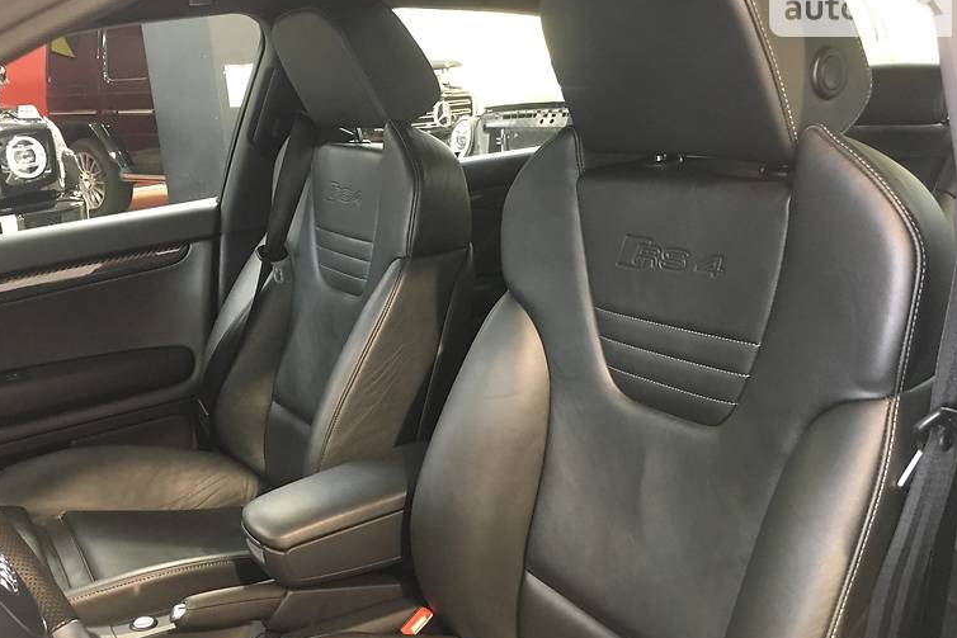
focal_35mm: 32
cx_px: 463
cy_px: 348
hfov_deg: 58.7
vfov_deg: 41.1
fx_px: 851
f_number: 2.2
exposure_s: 1/17
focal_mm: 4.2
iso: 200
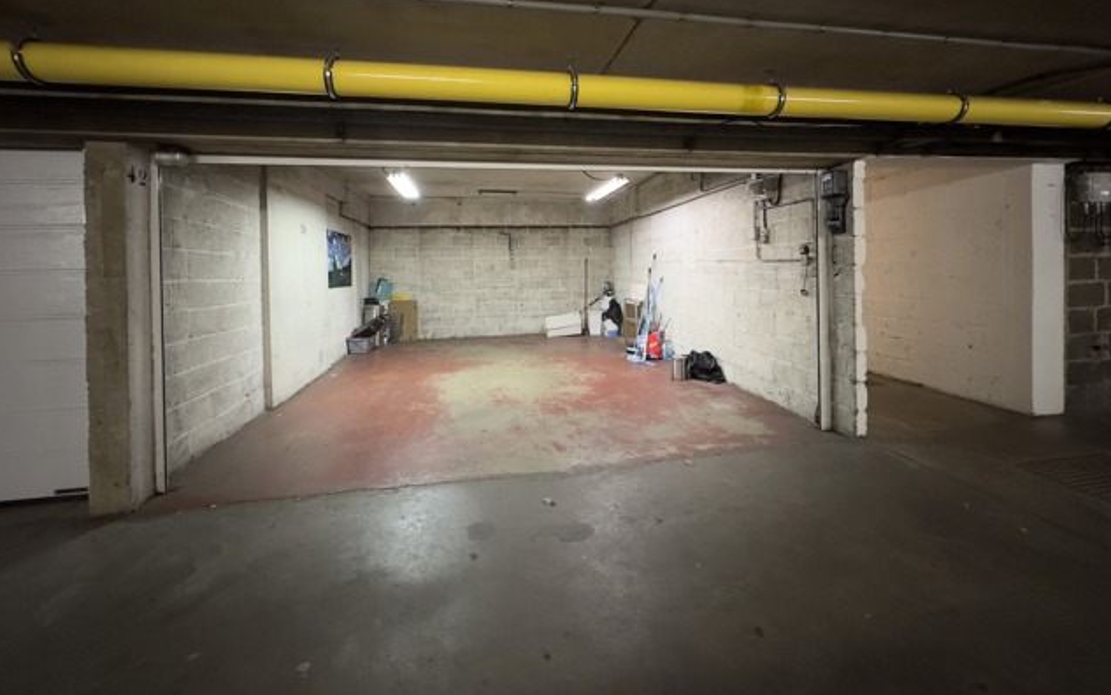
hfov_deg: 101.4
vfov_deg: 74.0
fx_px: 454
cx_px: 553
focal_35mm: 15
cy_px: 276
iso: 800
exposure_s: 1/50
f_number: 2.2
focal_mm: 2.22
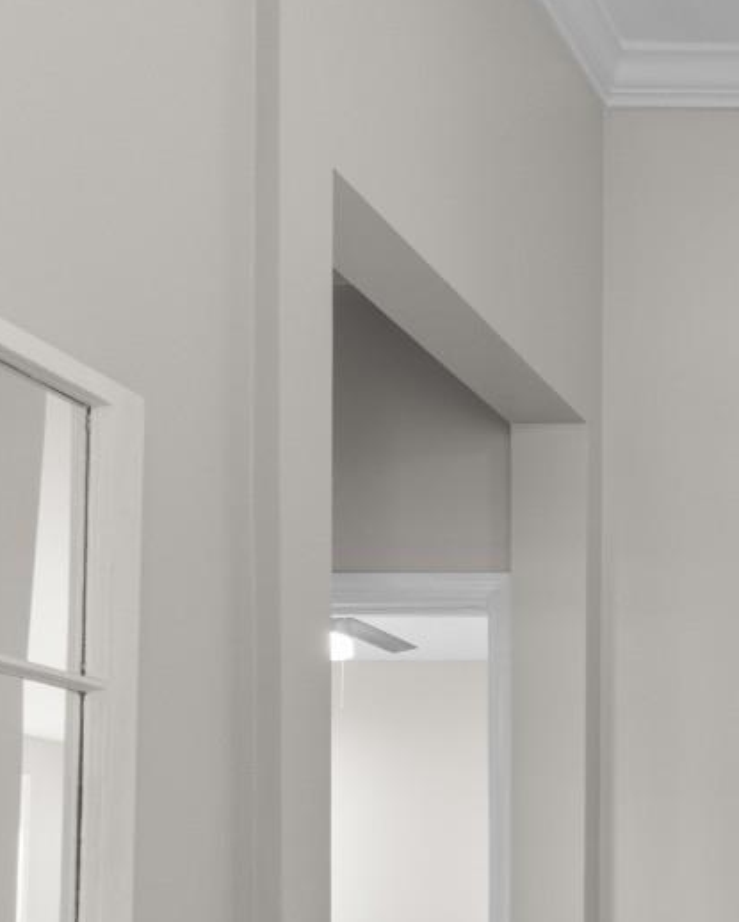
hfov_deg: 26.0
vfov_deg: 37.2
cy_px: 940
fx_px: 1202
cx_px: 1088
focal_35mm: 44
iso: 100
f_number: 4.5
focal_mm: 10
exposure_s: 1
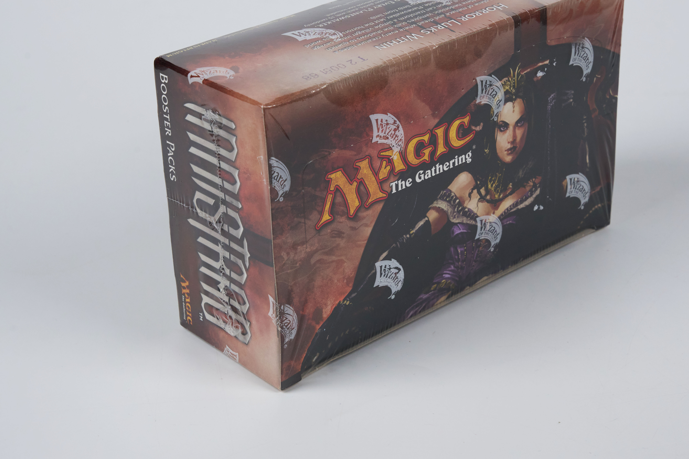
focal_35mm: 75
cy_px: 203
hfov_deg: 27.0
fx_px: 1435
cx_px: 374
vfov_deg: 18.2
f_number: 13
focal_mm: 54.7
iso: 800
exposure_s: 1/60
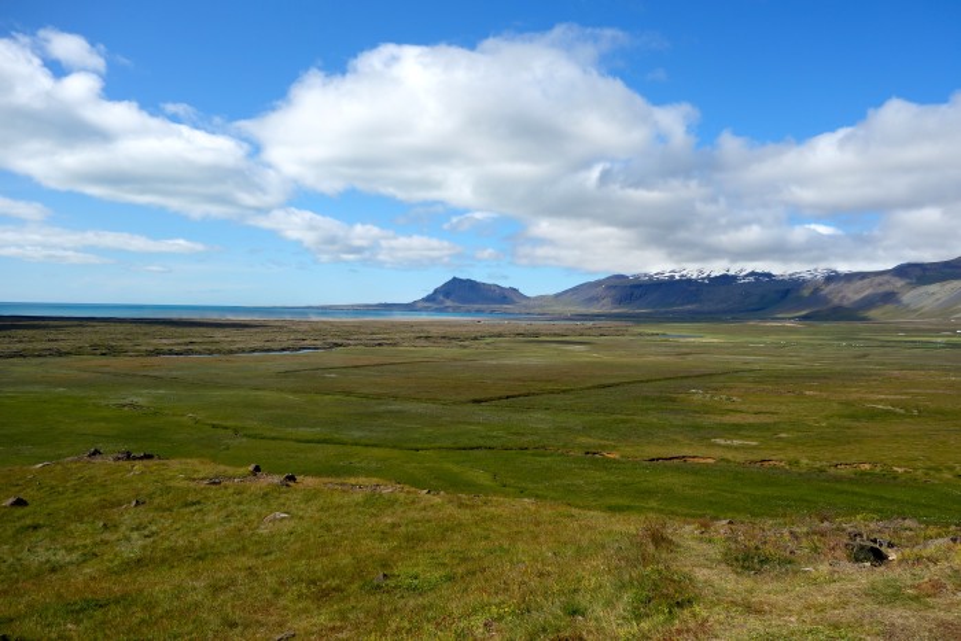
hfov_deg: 65.5
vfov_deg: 46.4
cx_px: 480
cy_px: 320
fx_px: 748
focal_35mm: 28
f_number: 5.6
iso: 125
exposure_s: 1/640
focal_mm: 10.4
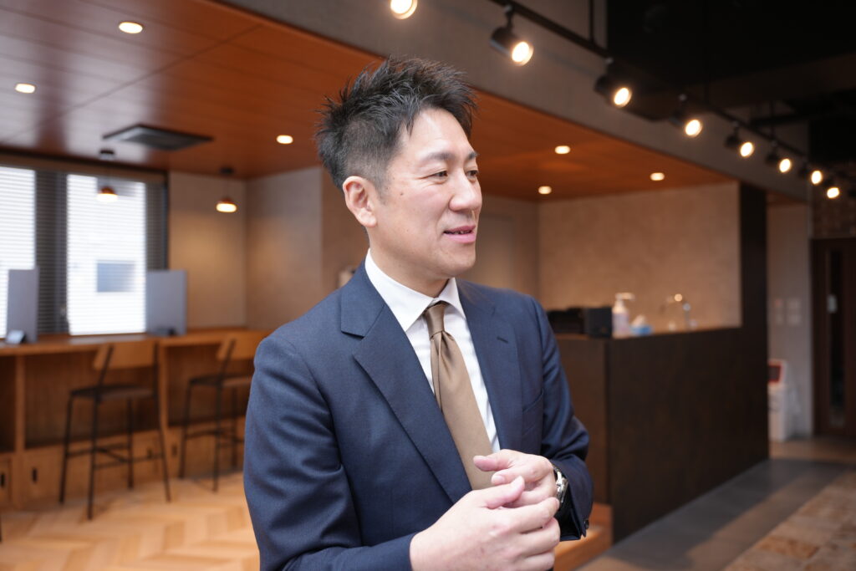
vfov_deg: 43.6
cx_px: 428
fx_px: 713
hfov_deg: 61.9
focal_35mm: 30
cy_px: 286
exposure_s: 1/100
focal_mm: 30
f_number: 2.8
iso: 250
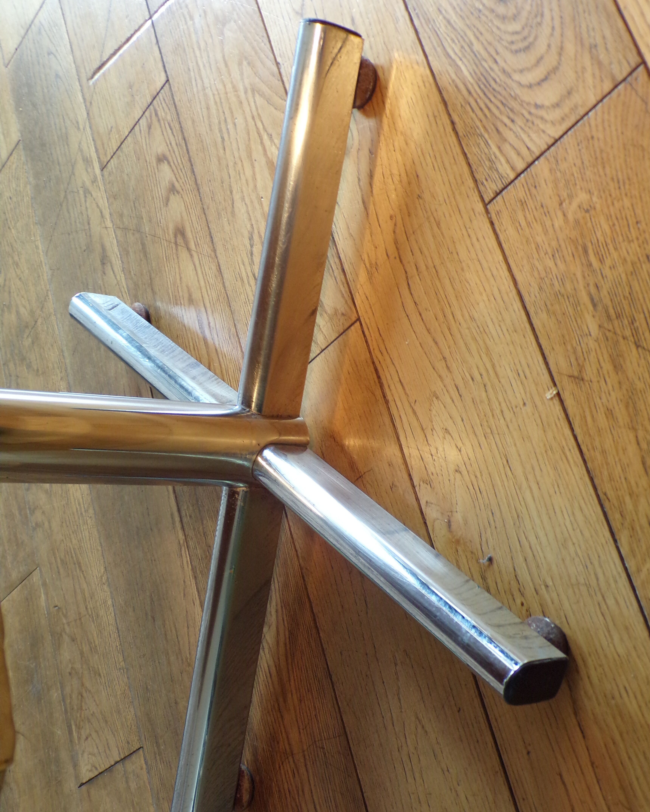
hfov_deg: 34.2
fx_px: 1058
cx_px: 327
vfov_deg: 42.0
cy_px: 419
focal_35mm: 44
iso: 233
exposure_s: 1/17
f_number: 3.4
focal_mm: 7.6
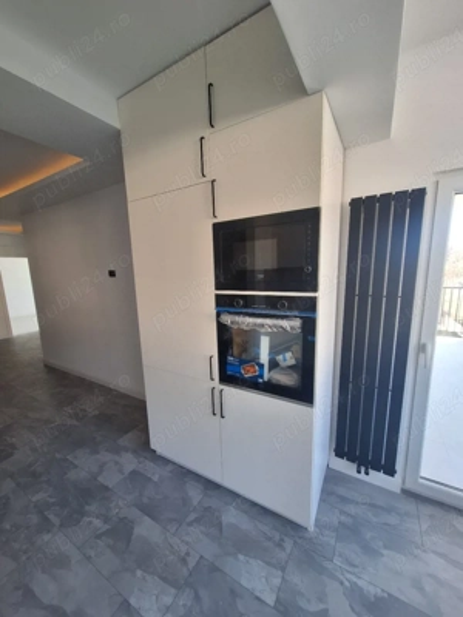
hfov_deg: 89.9
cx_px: 232
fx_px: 232
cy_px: 308
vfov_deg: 106.2
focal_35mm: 13
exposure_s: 1/50
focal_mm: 1.74
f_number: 2.2
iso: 50
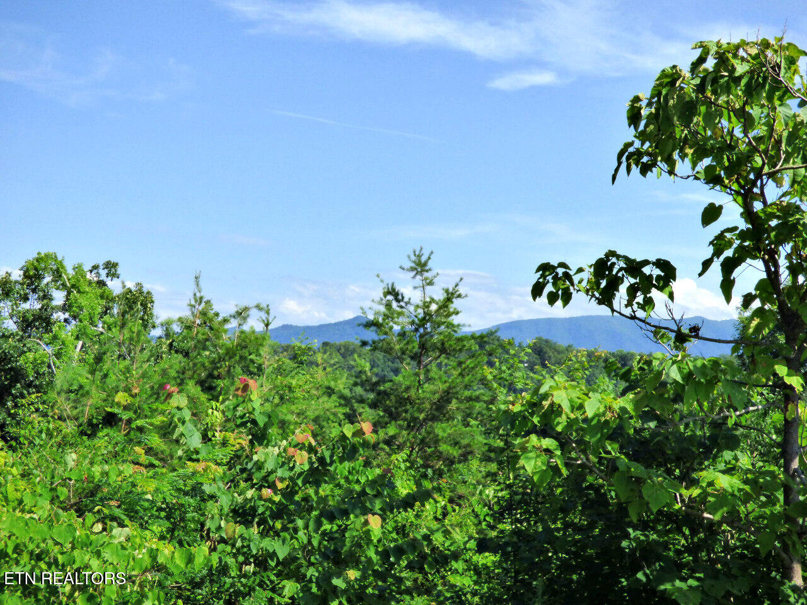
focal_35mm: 43
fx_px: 1002
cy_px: 302
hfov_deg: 43.9
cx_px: 404
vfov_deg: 33.6
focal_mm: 7.37
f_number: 6.3
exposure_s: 1/640
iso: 200
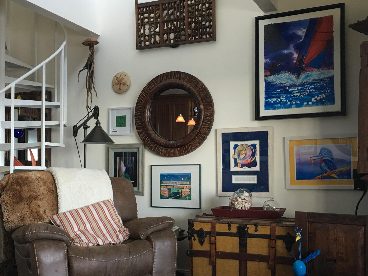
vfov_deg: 32.8
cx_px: 173
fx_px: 468
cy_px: 168
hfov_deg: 42.9
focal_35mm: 44
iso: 40
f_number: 2.2
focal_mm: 4.15
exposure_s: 1/15
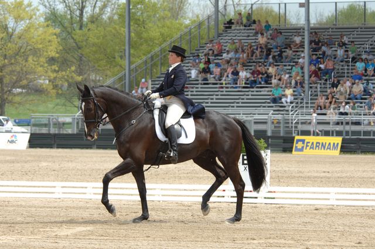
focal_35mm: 195
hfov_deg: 10.6
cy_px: 124
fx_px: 2029
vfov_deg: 7.0
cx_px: 188
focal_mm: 130
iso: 200
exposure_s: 1/500
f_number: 7.1
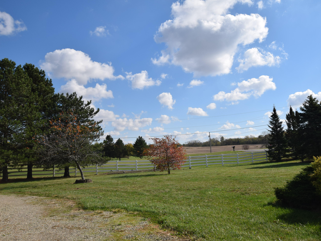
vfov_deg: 42.9
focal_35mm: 33
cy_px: 122
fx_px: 306
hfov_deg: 55.2
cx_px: 181
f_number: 10
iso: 200
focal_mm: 20
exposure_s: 1/500
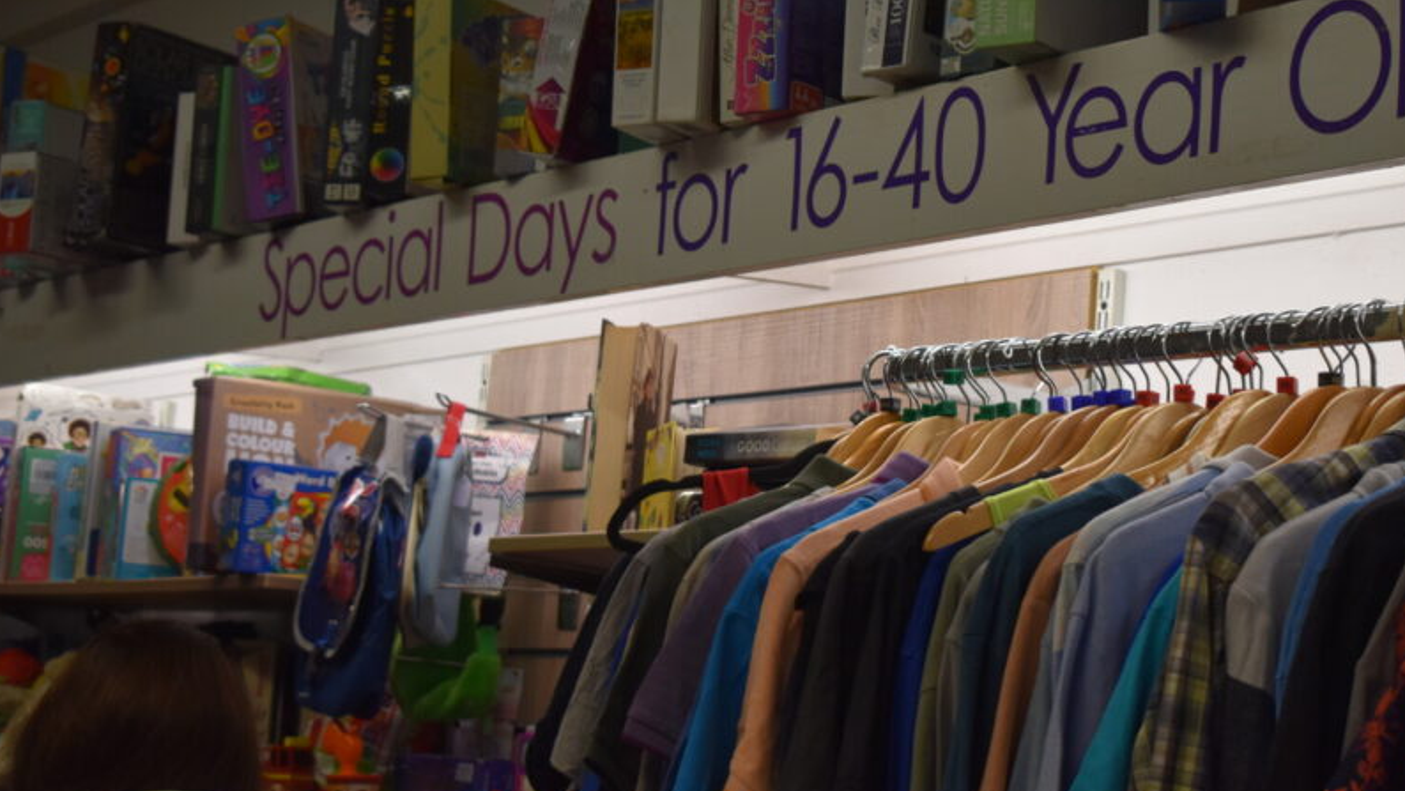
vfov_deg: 15.7
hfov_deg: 27.4
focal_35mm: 77
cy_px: 261
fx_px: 2869
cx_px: 894
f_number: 4.8
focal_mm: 38
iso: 720
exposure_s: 1/250
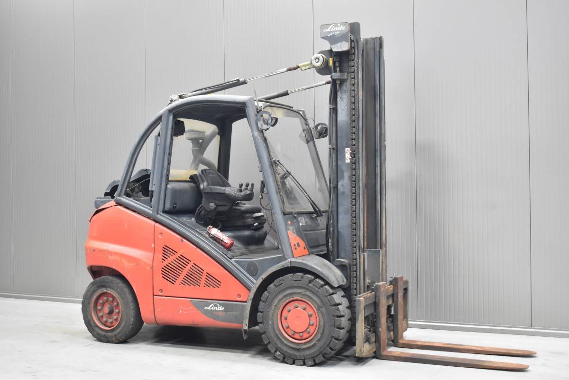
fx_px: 711
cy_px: 190
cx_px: 284
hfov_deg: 43.6
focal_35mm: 45
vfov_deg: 29.9
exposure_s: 1/25
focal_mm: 30
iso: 1600
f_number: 5
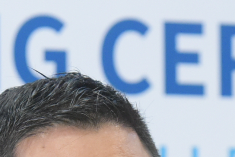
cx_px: -18
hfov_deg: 2.5
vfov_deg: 1.7
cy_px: 401
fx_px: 5328
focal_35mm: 816
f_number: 5
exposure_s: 1/200
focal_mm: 140
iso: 4000
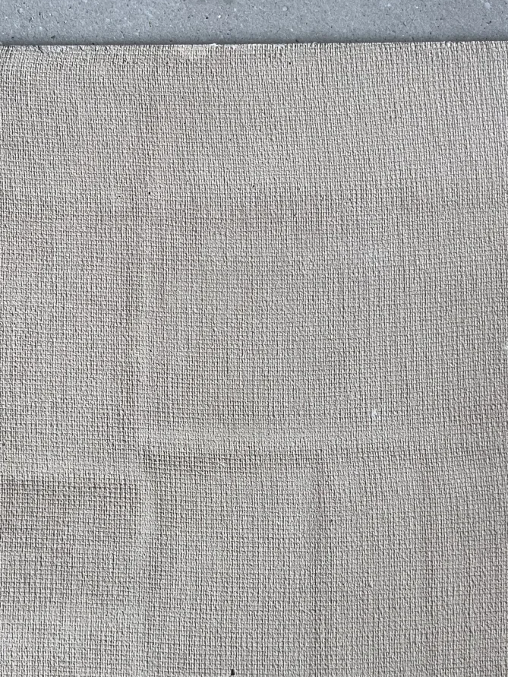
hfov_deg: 34.4
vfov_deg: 43.7
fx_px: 821
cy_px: 482
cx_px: 240
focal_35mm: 42
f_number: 1.6
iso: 80
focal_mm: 5.1
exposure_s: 1/122
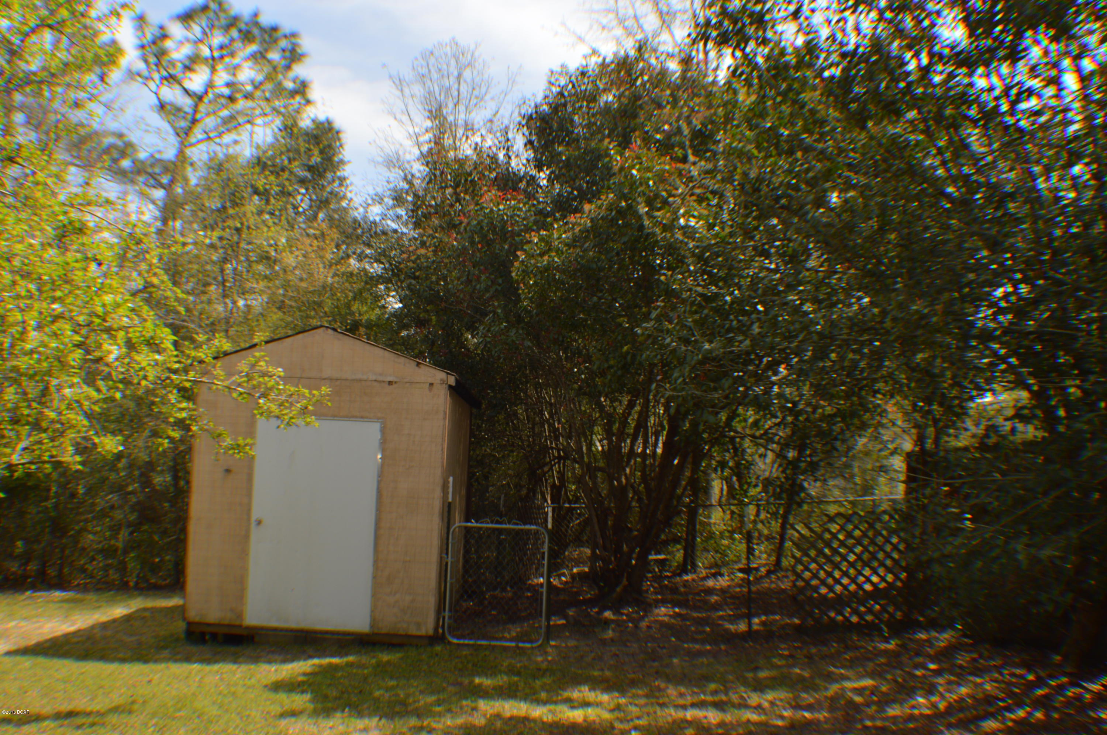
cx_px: 554
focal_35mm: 42
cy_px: 368
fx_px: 1290
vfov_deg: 31.8
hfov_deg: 46.4
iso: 100
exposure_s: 1/200
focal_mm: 28
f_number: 6.3
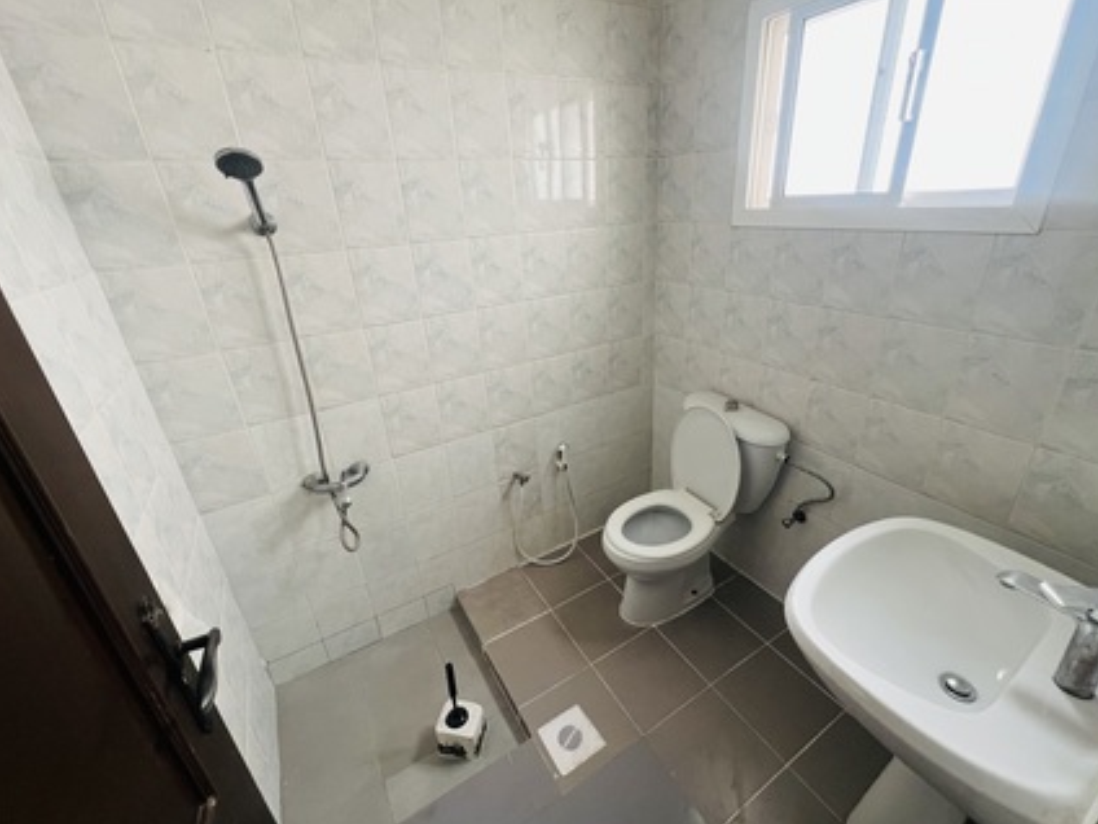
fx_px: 444
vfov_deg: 85.7
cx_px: 566
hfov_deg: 102.0
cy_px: 400
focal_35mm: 14
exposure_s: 1/94
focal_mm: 1.57
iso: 250
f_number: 1.8
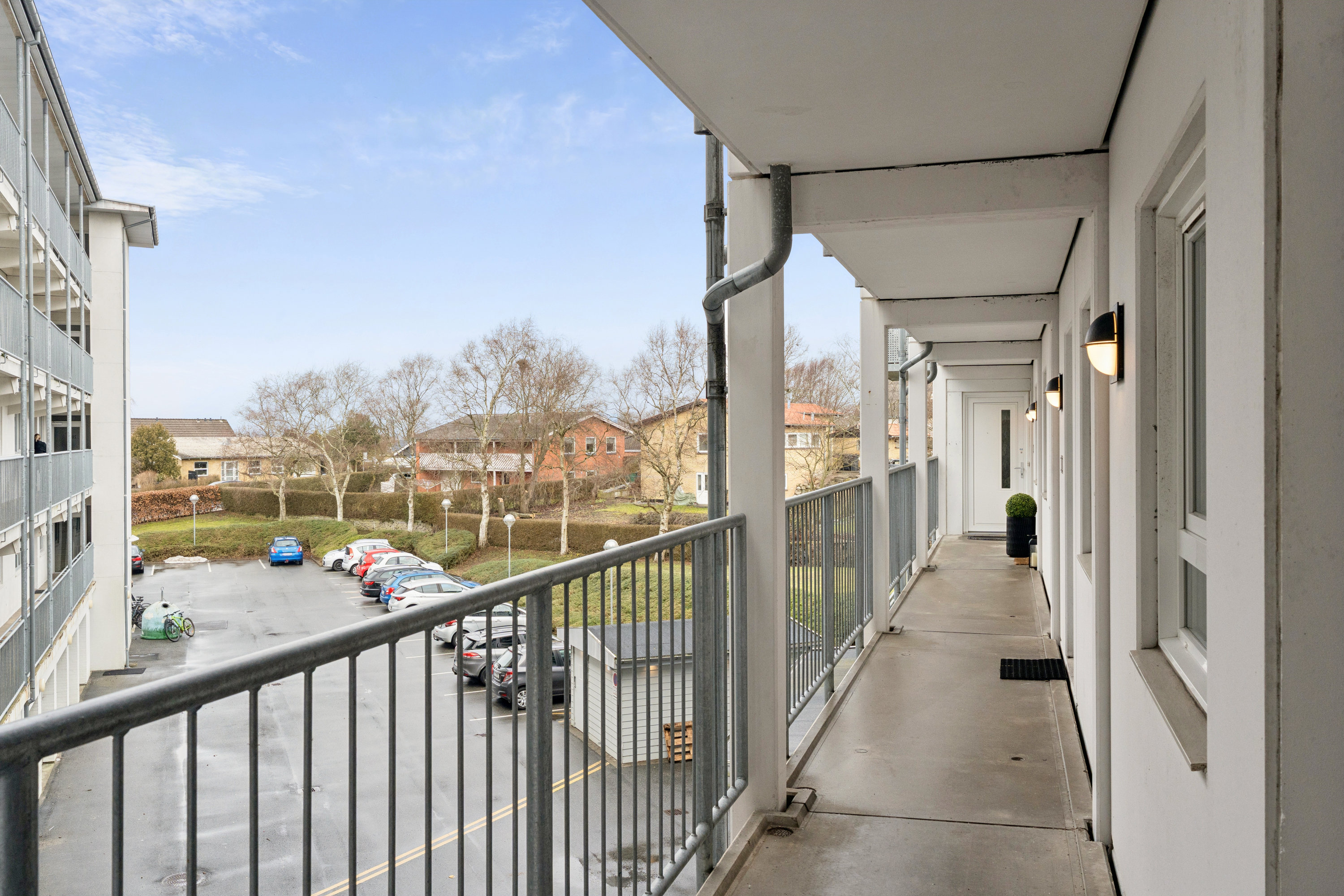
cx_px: 672
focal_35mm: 30
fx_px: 1120
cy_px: 448
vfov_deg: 43.6
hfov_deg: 61.9
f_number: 10
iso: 800
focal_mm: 30
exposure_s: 1/200
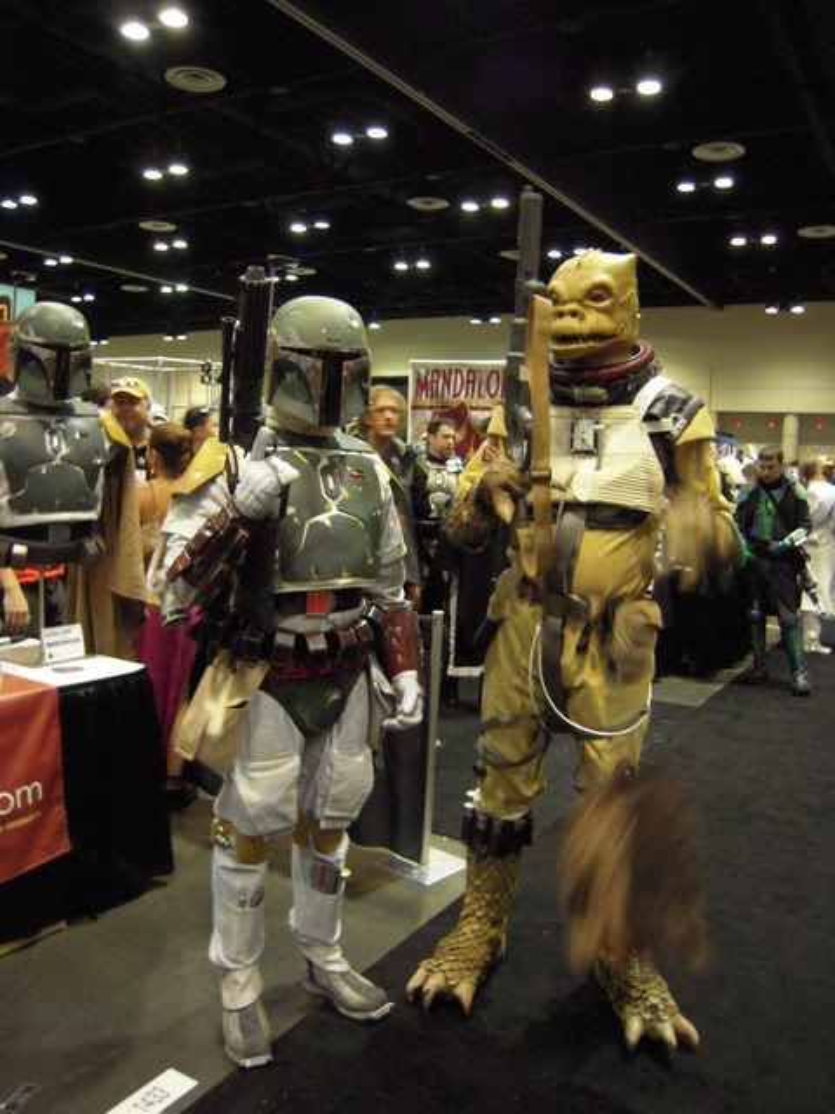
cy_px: 557
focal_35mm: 28
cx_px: 418
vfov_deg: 63.4
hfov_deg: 49.7
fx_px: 901
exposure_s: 1/20
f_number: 2.7
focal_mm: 5
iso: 800
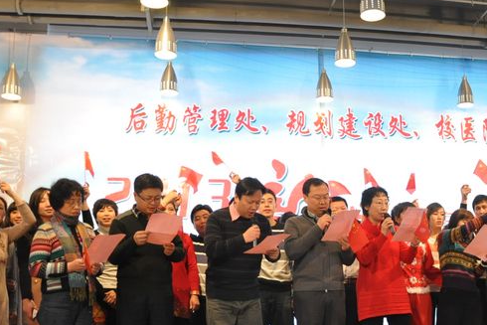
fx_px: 595
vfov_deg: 30.0
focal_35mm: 44
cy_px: 248
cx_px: 328
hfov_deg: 43.8
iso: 1600
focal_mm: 18
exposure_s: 1/60
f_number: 3.5
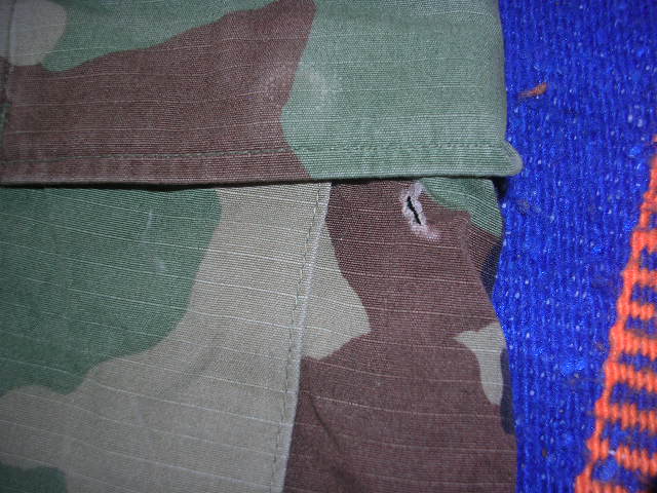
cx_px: 328
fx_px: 721
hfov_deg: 49.0
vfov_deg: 37.7
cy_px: 246
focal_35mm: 38
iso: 50
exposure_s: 1/60.1
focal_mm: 5.8
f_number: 2.8
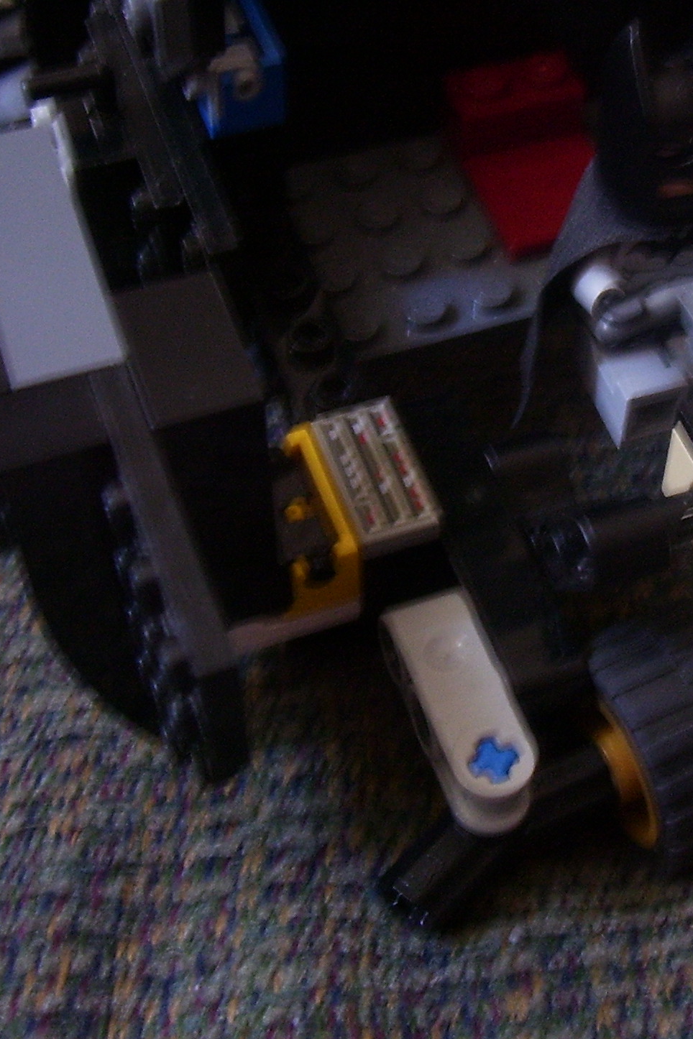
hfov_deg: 20.9
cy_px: 366
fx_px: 1819
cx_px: 679
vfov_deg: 31.7
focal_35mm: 63
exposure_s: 1/8
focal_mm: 5.6
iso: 160
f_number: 2.7
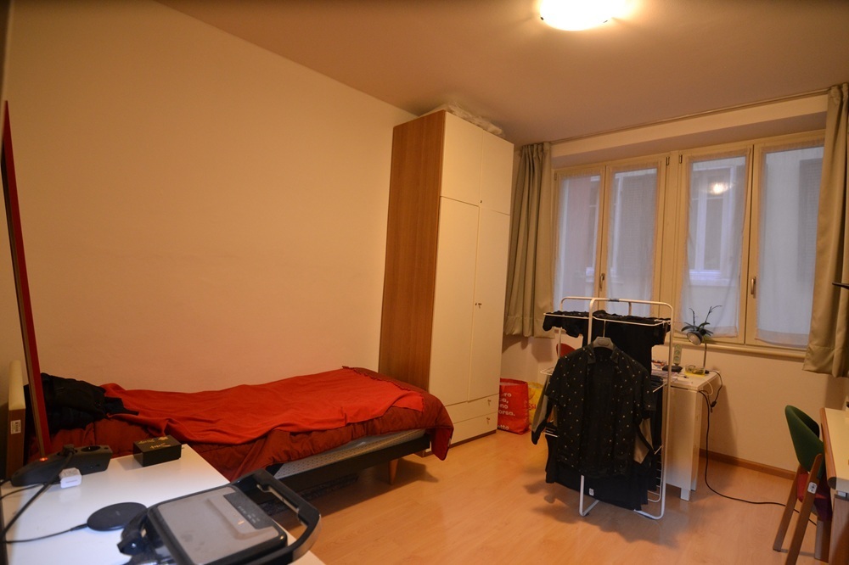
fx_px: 407
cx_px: 424
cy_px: 282
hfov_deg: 92.5
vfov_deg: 69.6
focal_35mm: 17
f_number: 2.8
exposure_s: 1/60
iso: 900
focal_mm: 11.5
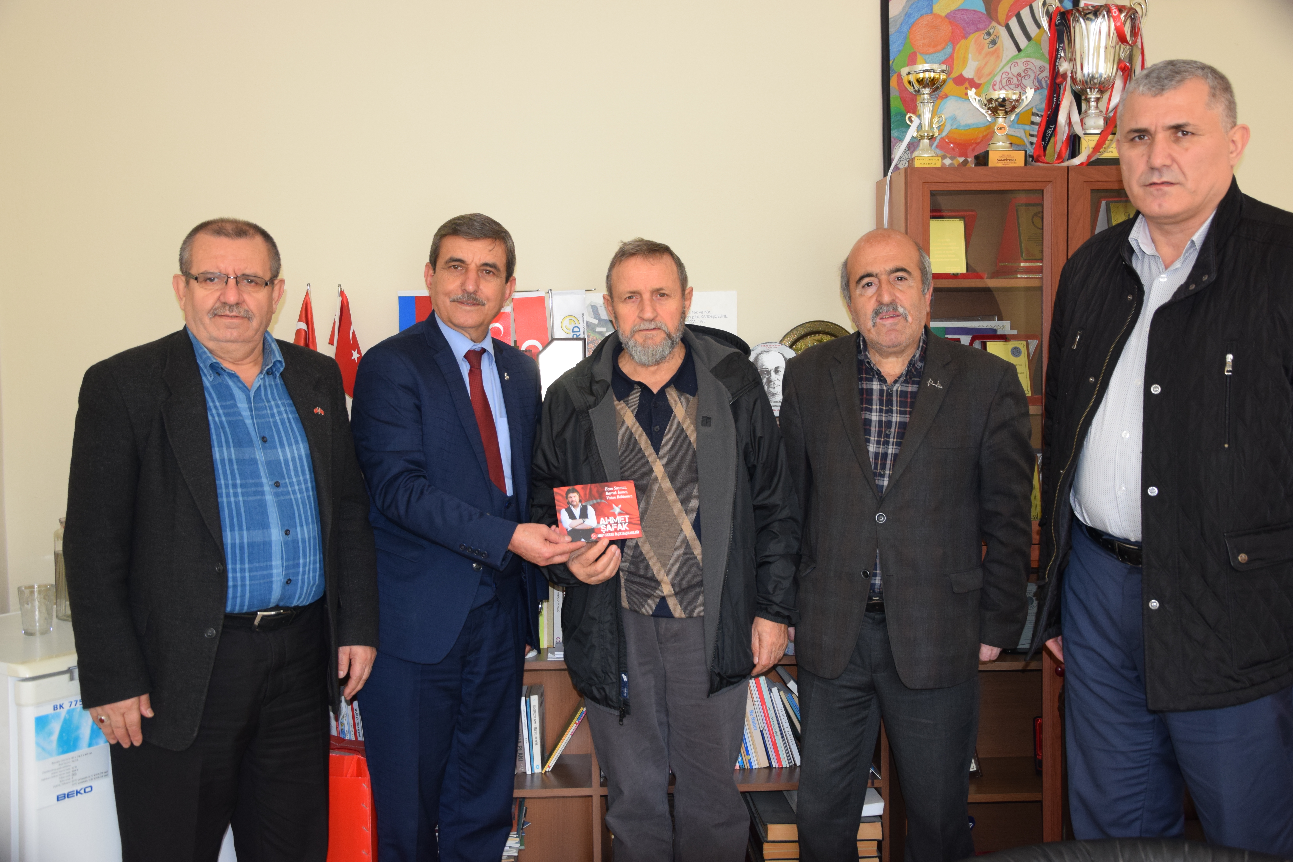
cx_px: 646
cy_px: 431
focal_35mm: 39
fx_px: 1401
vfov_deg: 34.2
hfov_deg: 49.6
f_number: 4.5
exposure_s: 1/80
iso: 800
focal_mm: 26
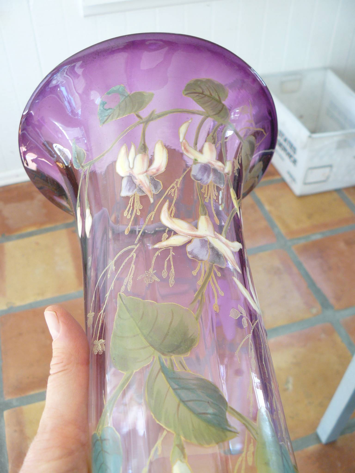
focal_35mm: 36
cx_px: 178
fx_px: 492
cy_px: 236
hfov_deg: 39.7
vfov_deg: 51.4
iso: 125
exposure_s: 1/30
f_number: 2.8
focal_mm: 6
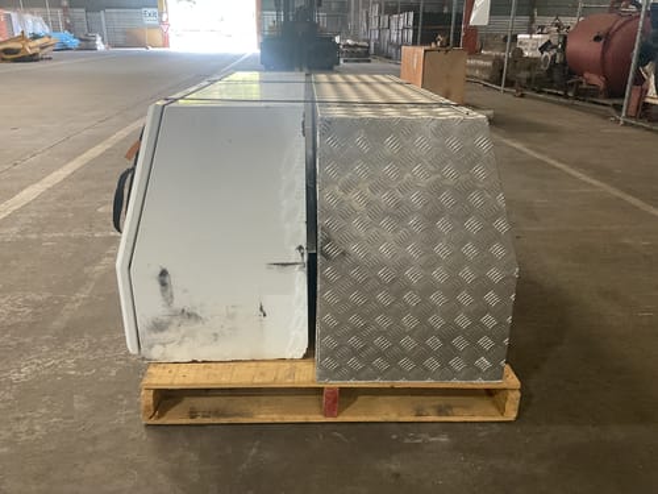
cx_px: 329
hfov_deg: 61.7
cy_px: 247
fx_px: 551
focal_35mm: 29
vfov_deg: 48.2
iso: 200
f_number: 1.8
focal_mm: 3
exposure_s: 1/60
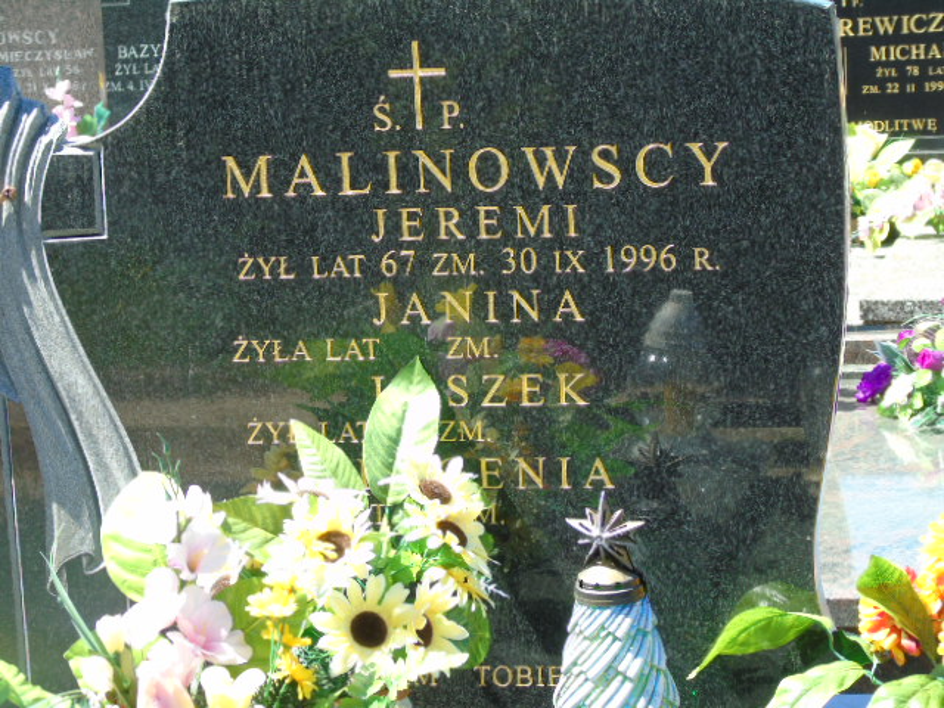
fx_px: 2945
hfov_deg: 18.2
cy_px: 354
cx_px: 472
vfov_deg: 13.7
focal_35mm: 108
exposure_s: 1/125
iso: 80
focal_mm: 19
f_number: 4.4
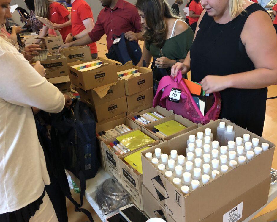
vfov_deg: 48.5
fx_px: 246
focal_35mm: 30
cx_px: 146
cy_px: 109
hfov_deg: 58.7
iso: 100
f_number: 1.8
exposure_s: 1/15
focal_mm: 3.99
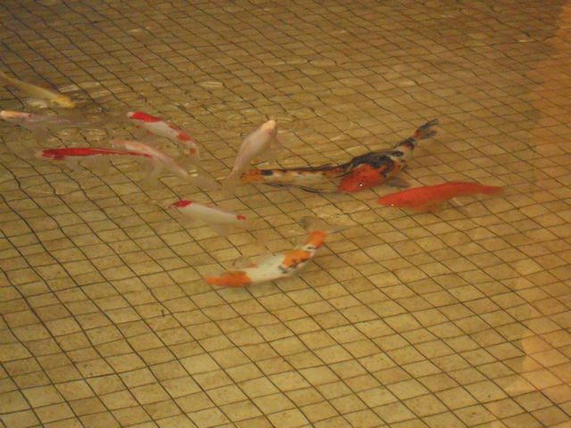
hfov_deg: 18.2
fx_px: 1781
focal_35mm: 108
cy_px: 214
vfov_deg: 13.7
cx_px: 286
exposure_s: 1/60
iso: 1600
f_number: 5.9
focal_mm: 19.6
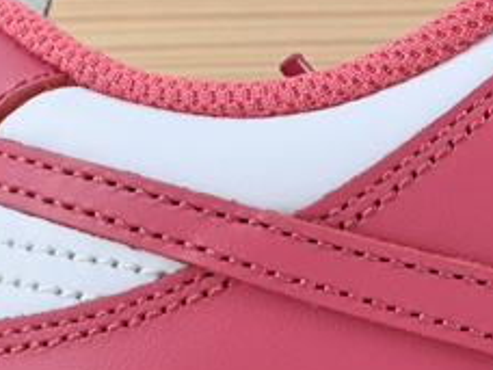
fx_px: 3995
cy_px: 262
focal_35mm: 281
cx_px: 958
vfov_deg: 5.3
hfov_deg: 6.8
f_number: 10
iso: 1000
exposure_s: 1/100
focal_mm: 37
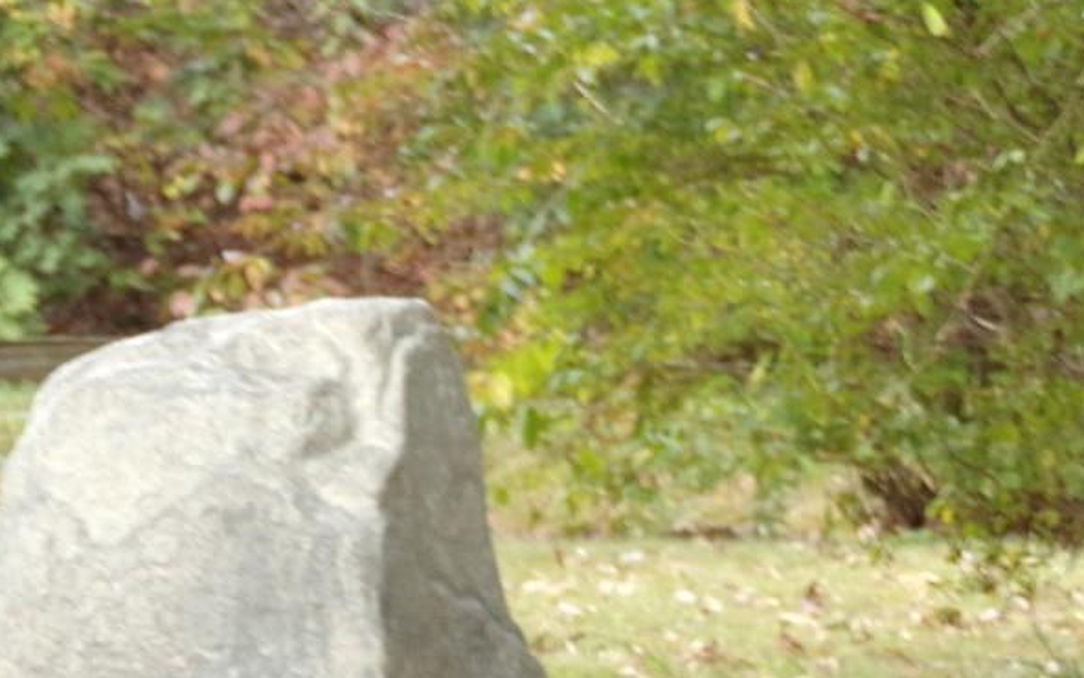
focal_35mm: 322
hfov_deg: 6.5
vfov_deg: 4.1
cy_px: 597
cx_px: 301
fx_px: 9515
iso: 200
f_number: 4.7
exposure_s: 1/58
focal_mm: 31.3
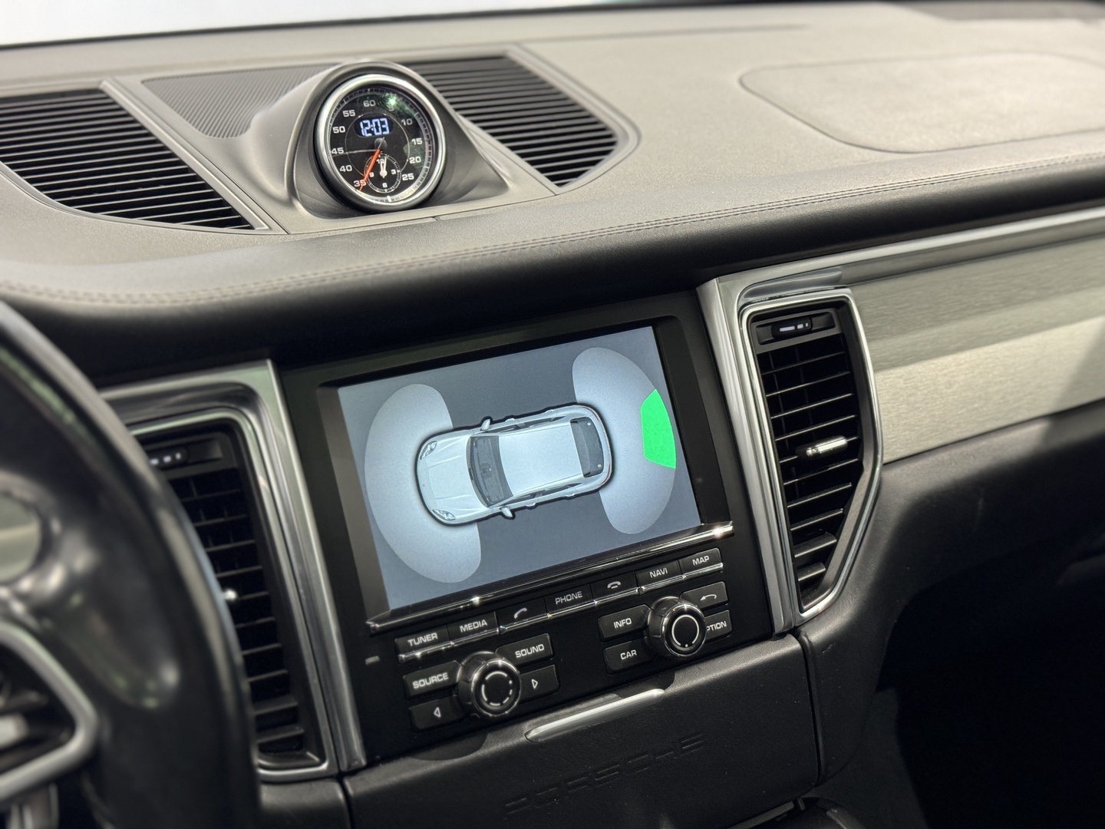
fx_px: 1532
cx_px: 552
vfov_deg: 30.3
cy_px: 414
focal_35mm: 48
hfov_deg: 39.7
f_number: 1.78
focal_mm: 6.76
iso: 250
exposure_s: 1/45
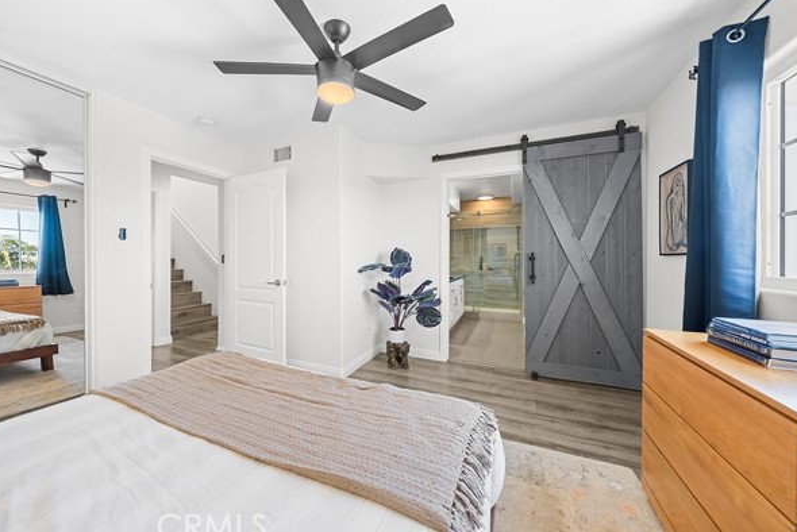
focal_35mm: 13
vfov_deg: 85.5
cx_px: 376
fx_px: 288
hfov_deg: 108.2
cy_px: 258
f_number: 5
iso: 1000
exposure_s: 1/10
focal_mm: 12
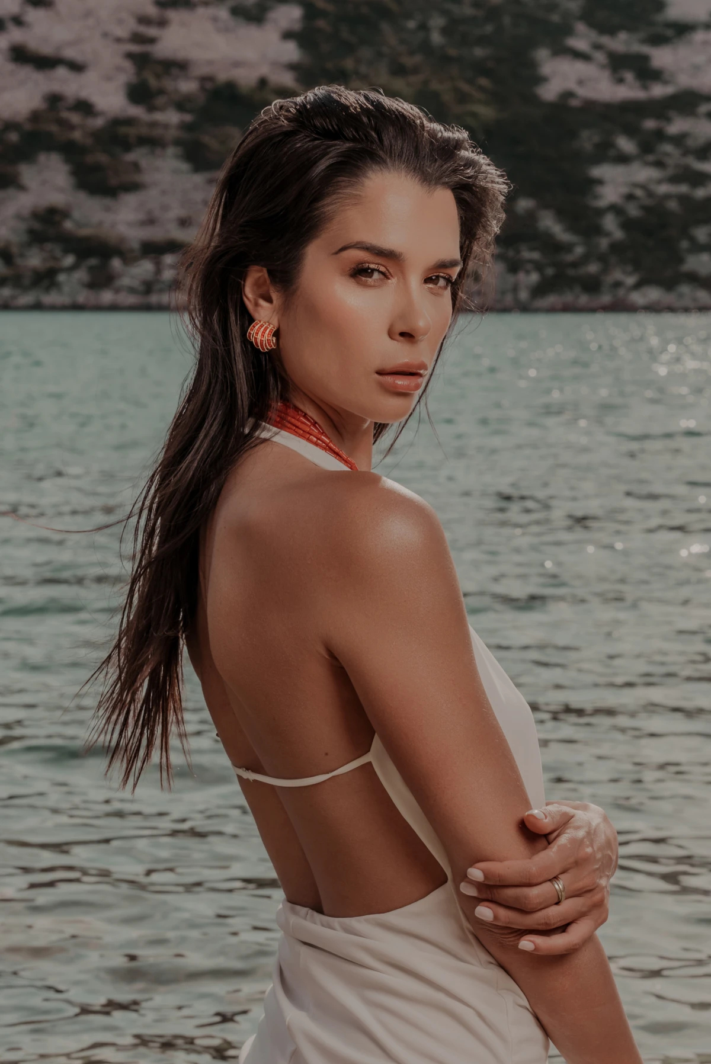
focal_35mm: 85
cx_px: 356
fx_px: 2514
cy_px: 532
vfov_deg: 23.9
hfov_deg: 16.1
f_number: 13
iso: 100
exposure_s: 1/200
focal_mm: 85
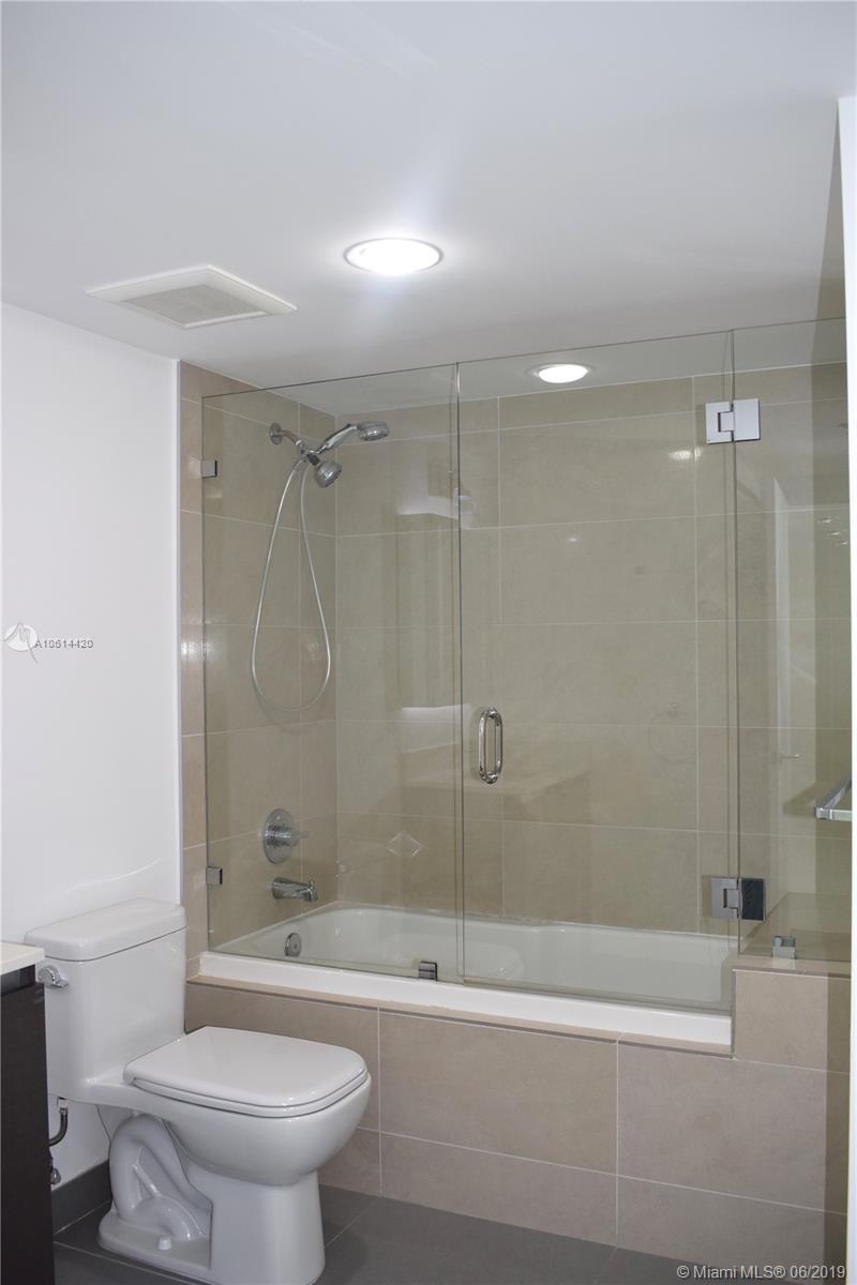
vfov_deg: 59.5
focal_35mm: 32
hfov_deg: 41.7
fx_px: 1125
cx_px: 428
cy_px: 642
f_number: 5.6
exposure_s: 1/125
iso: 500
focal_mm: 21
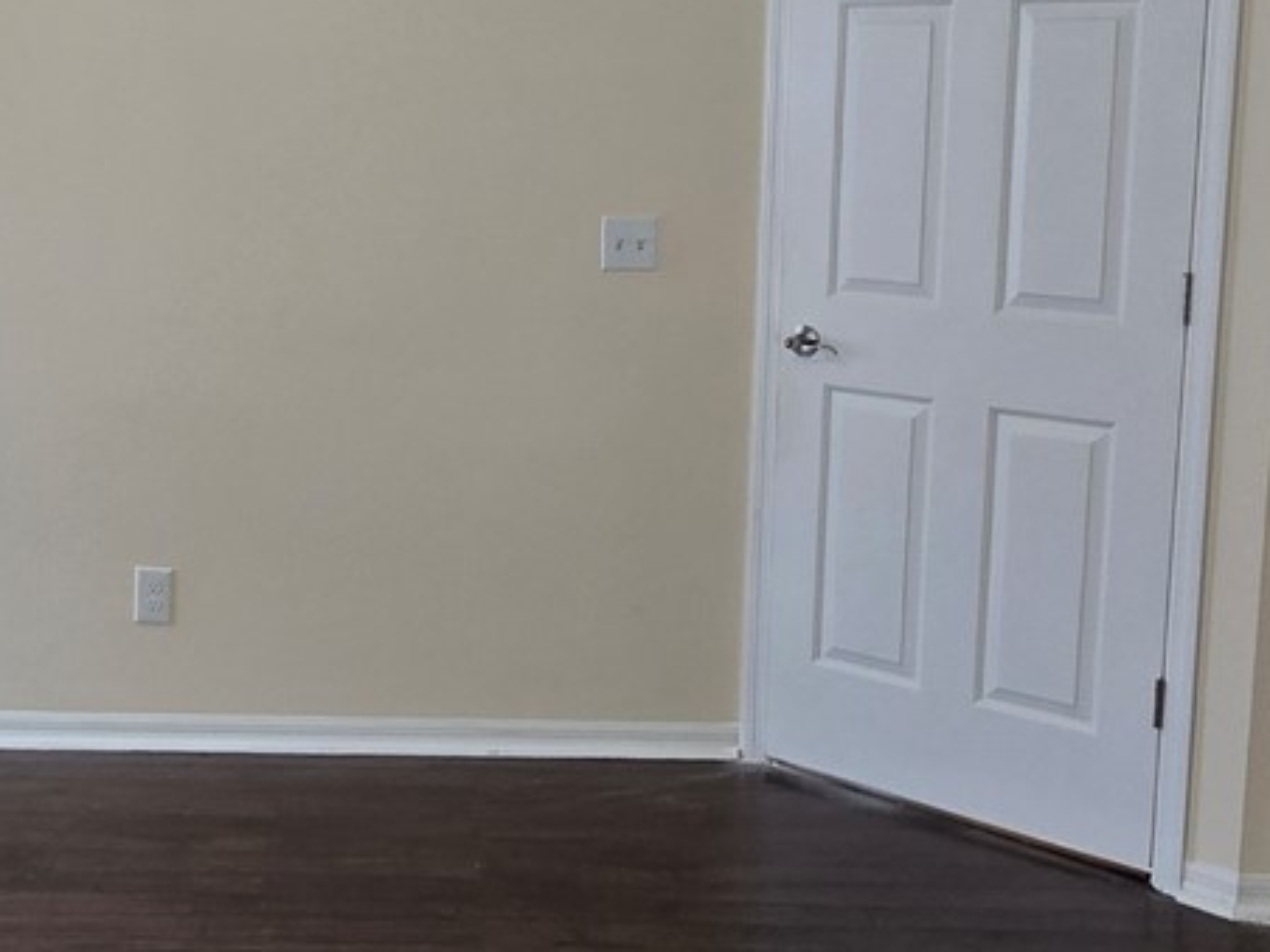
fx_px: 1688
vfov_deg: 31.2
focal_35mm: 46
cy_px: 306
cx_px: 329
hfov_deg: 40.2
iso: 80
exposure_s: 1/60
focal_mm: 2.2
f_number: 2.2
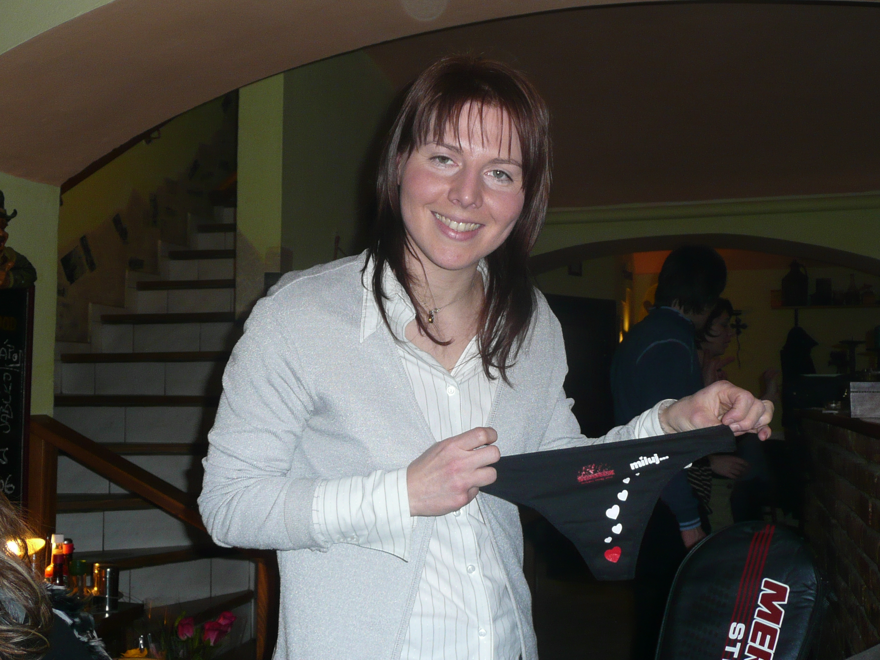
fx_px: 1042
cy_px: 330
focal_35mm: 41
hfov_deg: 45.8
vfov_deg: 35.1
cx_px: 440
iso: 125
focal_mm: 5.5
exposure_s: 1/30
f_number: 3.6
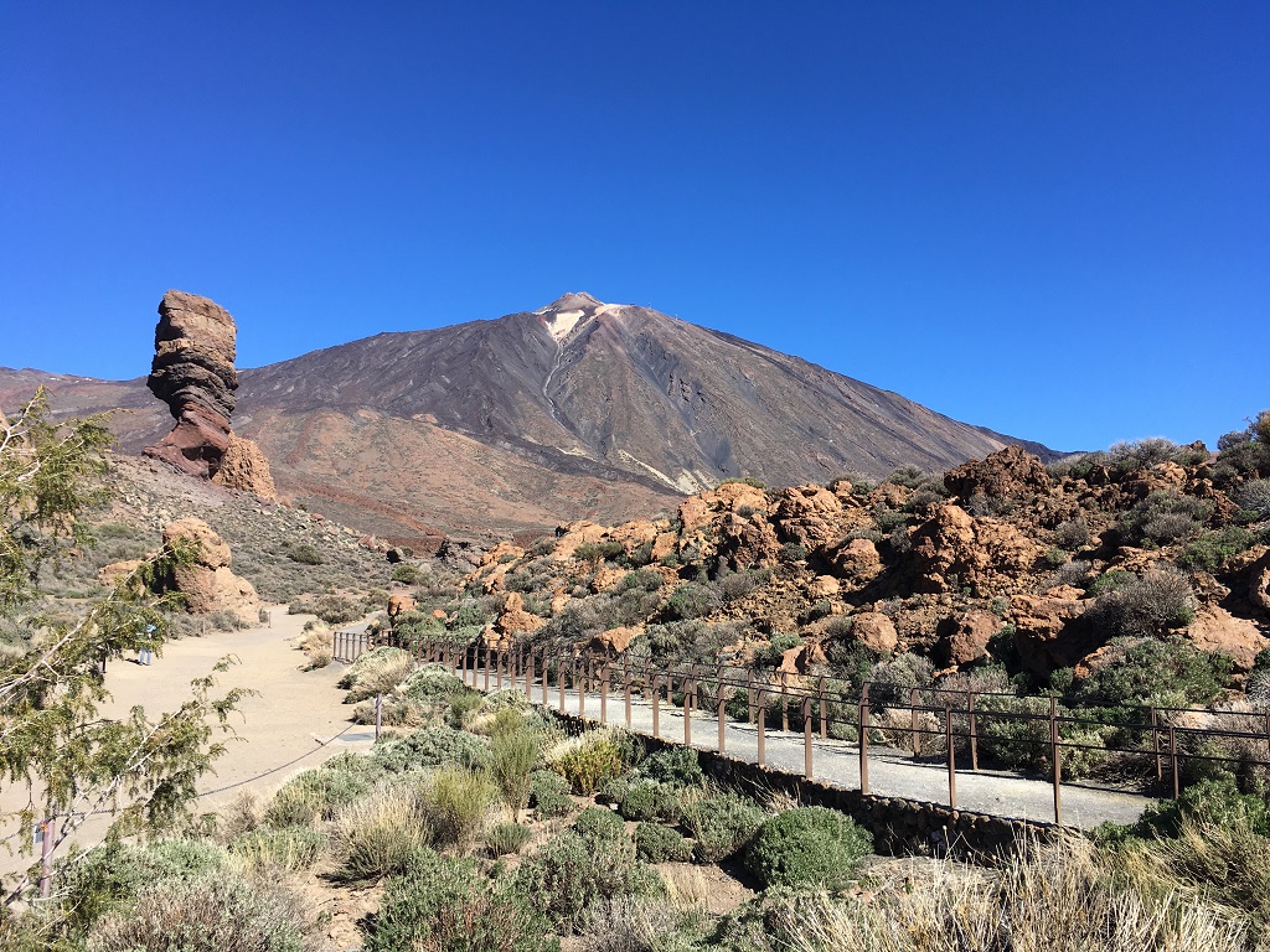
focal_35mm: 29
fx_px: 1064
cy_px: 476
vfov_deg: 48.2
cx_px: 635
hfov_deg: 61.7
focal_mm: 4.15
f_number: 2.2
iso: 25
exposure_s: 1/1451
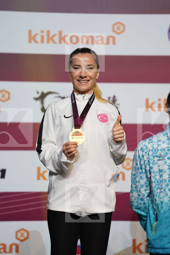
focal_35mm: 200
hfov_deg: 6.9
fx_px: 1417
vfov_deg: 10.3
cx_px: 85
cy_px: 128
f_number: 2.8
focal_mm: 200
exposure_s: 1/250
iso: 800
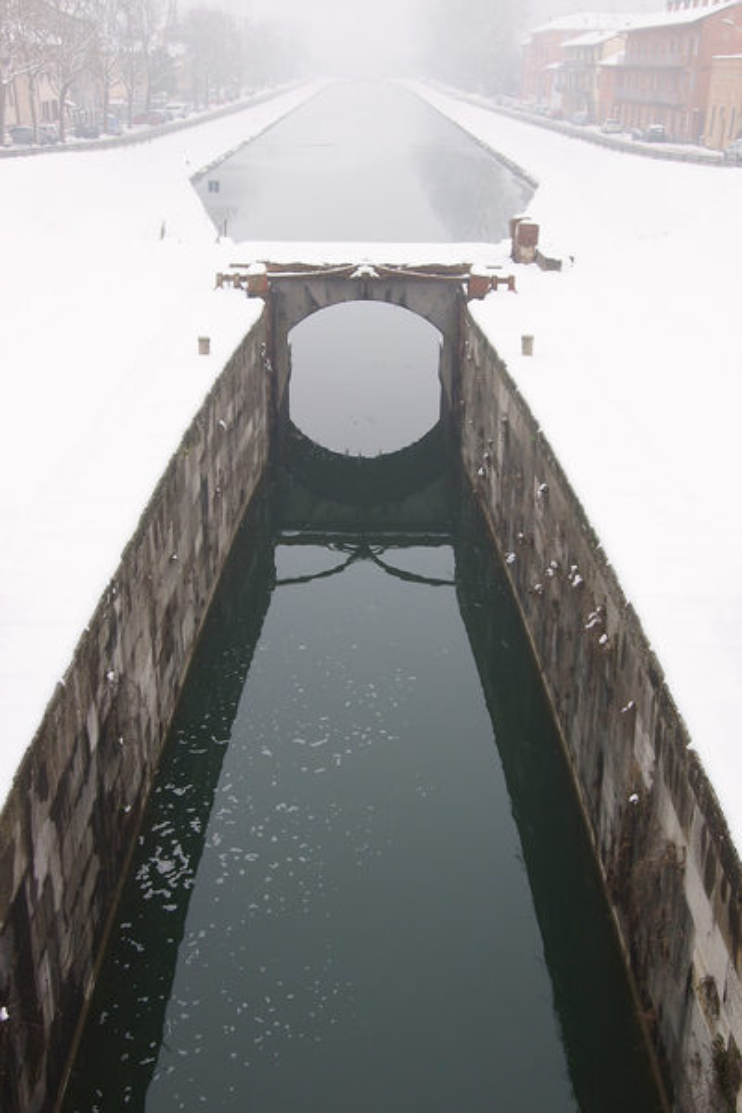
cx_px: 371
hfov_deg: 36.9
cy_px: 556
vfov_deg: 53.1
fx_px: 1113
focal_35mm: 36
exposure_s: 1/30
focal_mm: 24
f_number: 8
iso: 200
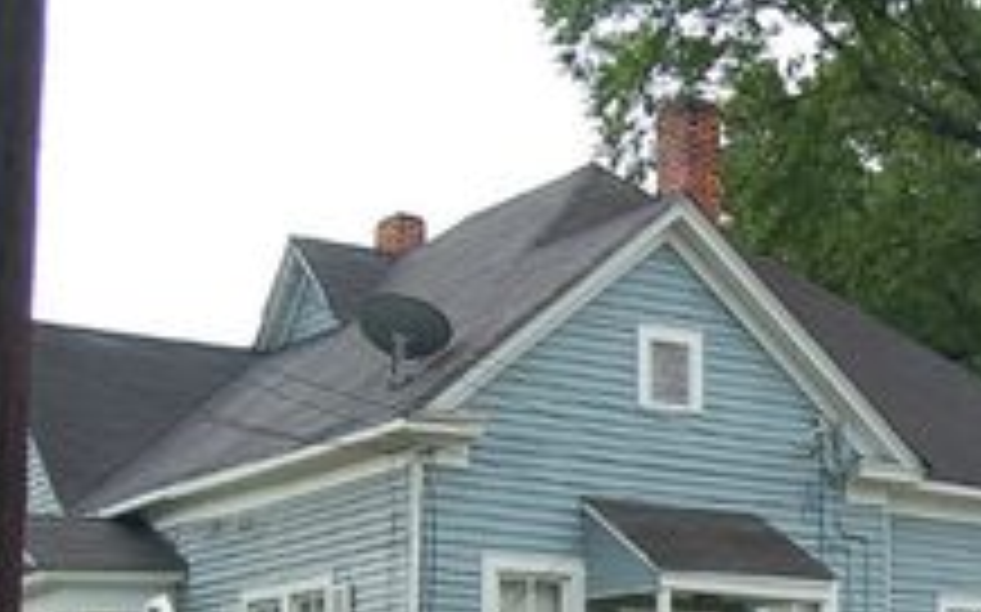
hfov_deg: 23.3
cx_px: 1048
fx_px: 2245
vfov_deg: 15.1
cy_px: 666
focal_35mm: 84
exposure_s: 1/125
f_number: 5.6
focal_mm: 24
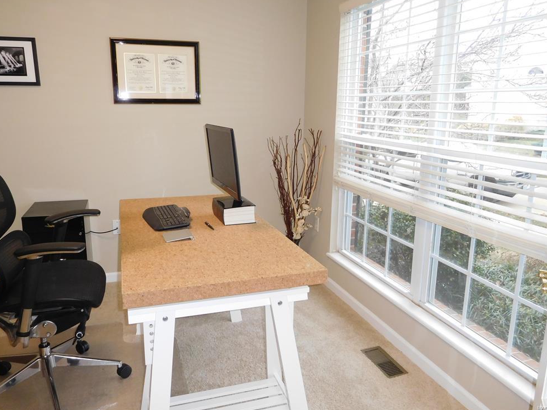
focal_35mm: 26
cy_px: 198
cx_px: 269
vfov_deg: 53.0
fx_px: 411
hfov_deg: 67.3
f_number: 3.4
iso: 280
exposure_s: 1/30
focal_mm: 4.5
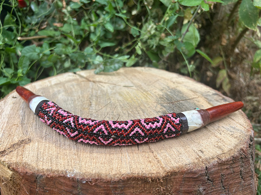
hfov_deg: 67.3
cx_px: 130
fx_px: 196
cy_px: 98
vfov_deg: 53.0
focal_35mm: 26
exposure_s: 1/366
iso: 50
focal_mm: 5.7
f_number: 1.5
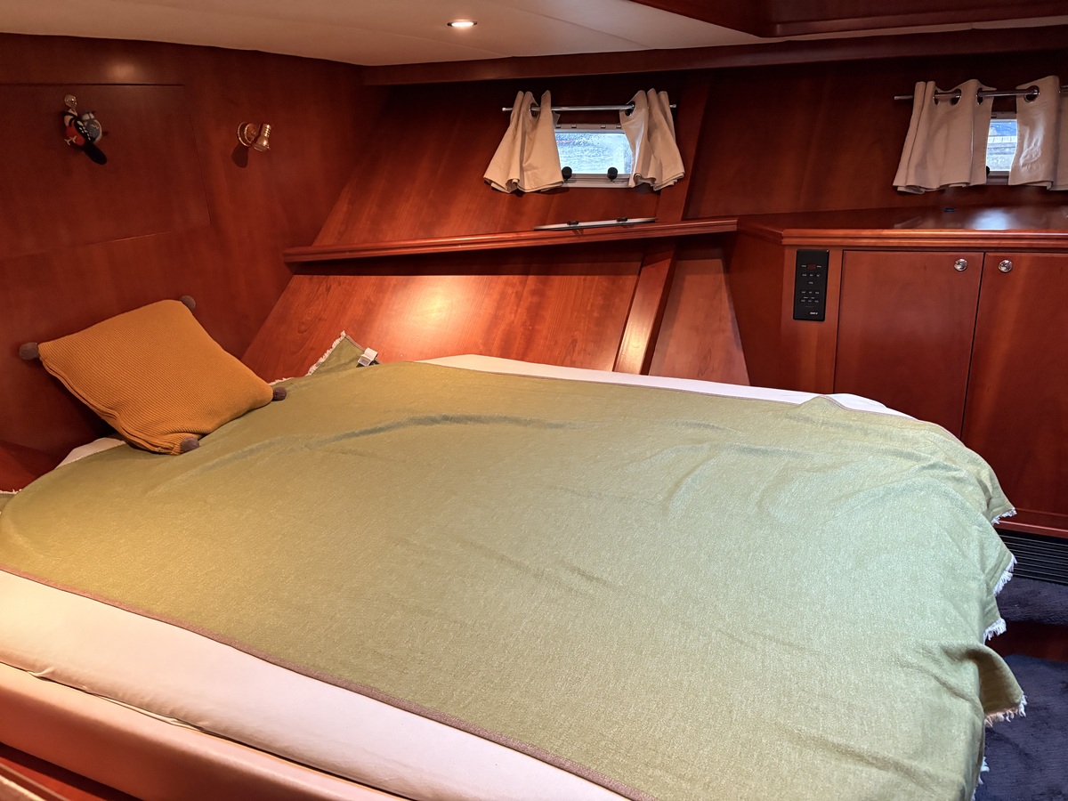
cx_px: 534
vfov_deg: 53.1
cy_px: 400
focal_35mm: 26
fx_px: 802
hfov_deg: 67.3
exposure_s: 1/60
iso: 500
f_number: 1.6
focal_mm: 5.96
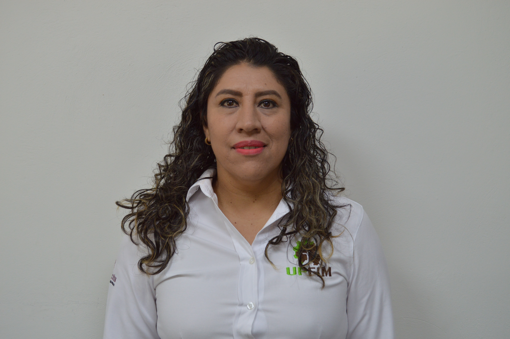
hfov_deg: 41.1
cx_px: 255
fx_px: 679
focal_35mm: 48
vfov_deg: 28.0
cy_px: 170
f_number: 4.8
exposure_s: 1/40
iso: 400
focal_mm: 32
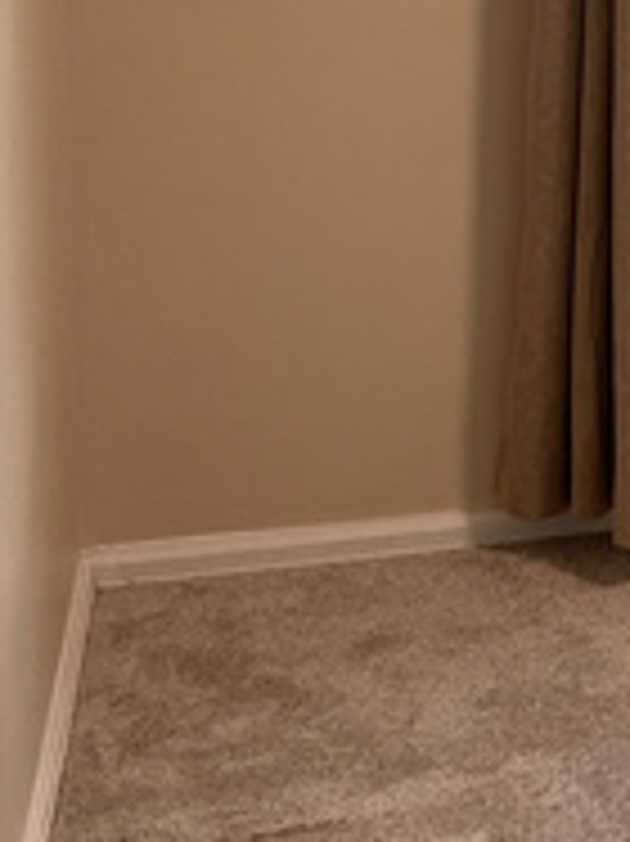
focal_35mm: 107
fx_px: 2599
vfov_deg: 17.6
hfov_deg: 12.2
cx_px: 1287
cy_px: -149
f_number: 1.5
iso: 80
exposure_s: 1/120
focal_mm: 5.7
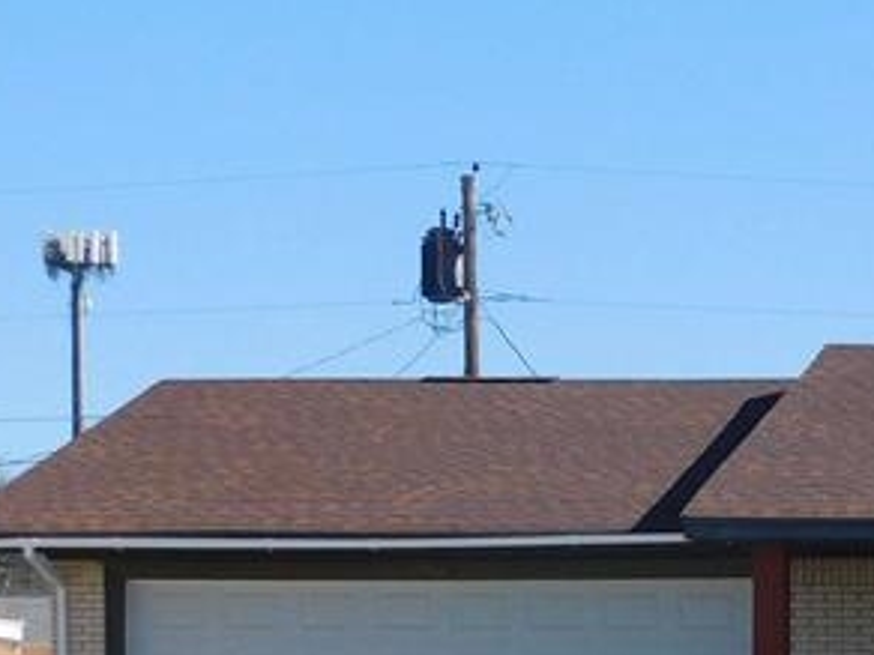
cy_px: 876
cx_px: 1398
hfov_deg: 11.8
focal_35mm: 158
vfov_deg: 9.2
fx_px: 3989
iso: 125
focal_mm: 8
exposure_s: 1/1000
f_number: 3.7
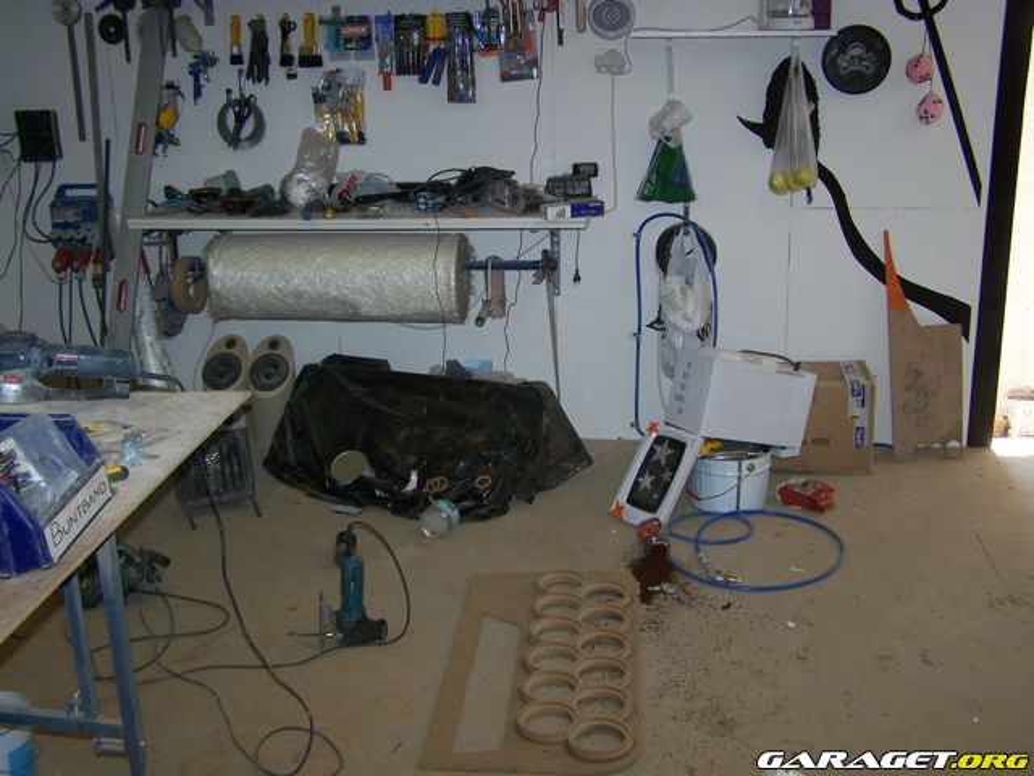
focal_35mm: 38
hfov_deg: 49.0
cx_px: 517
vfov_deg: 37.7
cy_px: 388
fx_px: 1135
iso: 80
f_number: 2.8
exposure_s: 1/60
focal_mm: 6.3
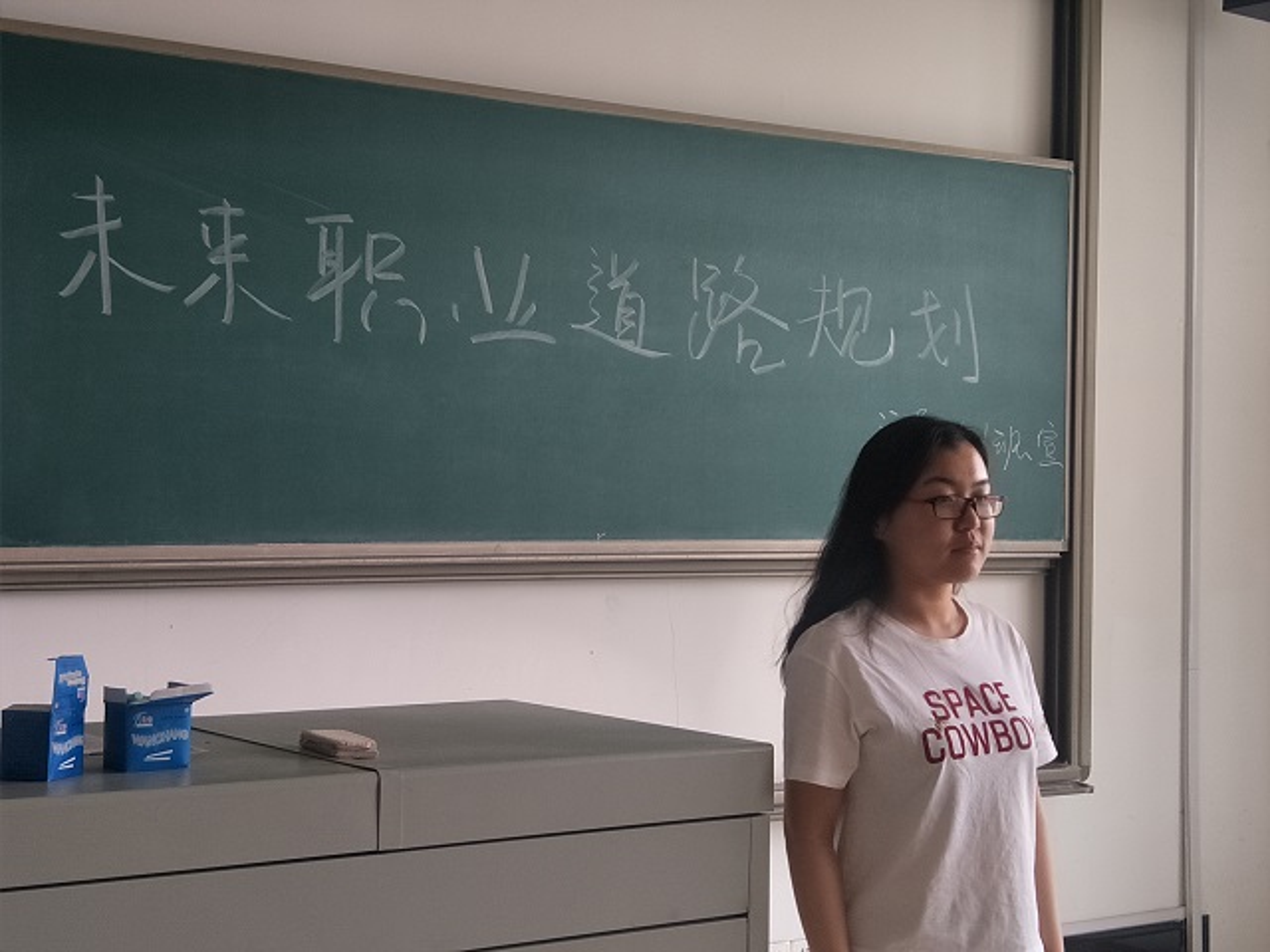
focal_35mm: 24
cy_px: 476
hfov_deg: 71.6
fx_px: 881
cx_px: 635
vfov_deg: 56.8
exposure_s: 1/100
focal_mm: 4.1
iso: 71
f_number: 1.7
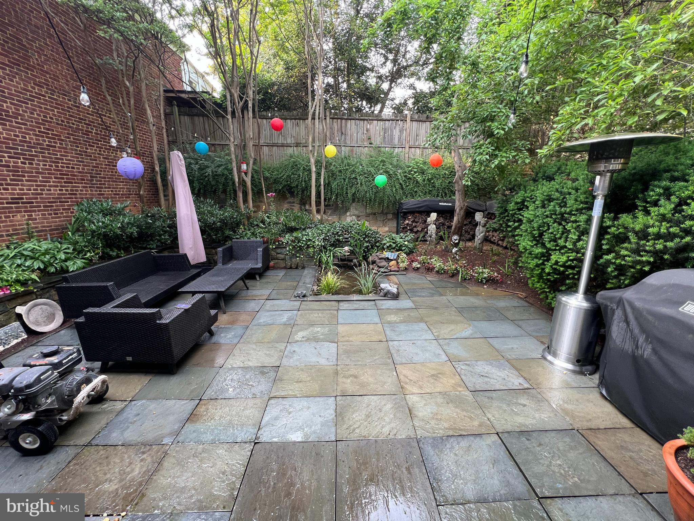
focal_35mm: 13
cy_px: 260
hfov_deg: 106.2
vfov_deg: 89.9
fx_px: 261
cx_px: 347
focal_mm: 1.57
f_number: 1.8
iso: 80
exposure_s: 1/99
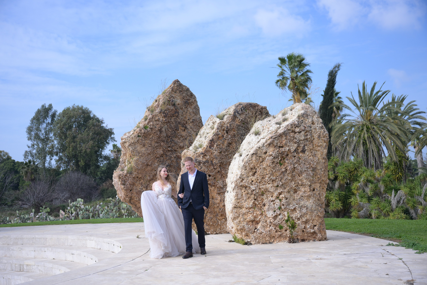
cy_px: 142
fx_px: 498
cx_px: 214
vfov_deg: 31.9
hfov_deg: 46.4
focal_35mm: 42
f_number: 3.5
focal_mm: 42
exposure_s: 1/1600
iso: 125
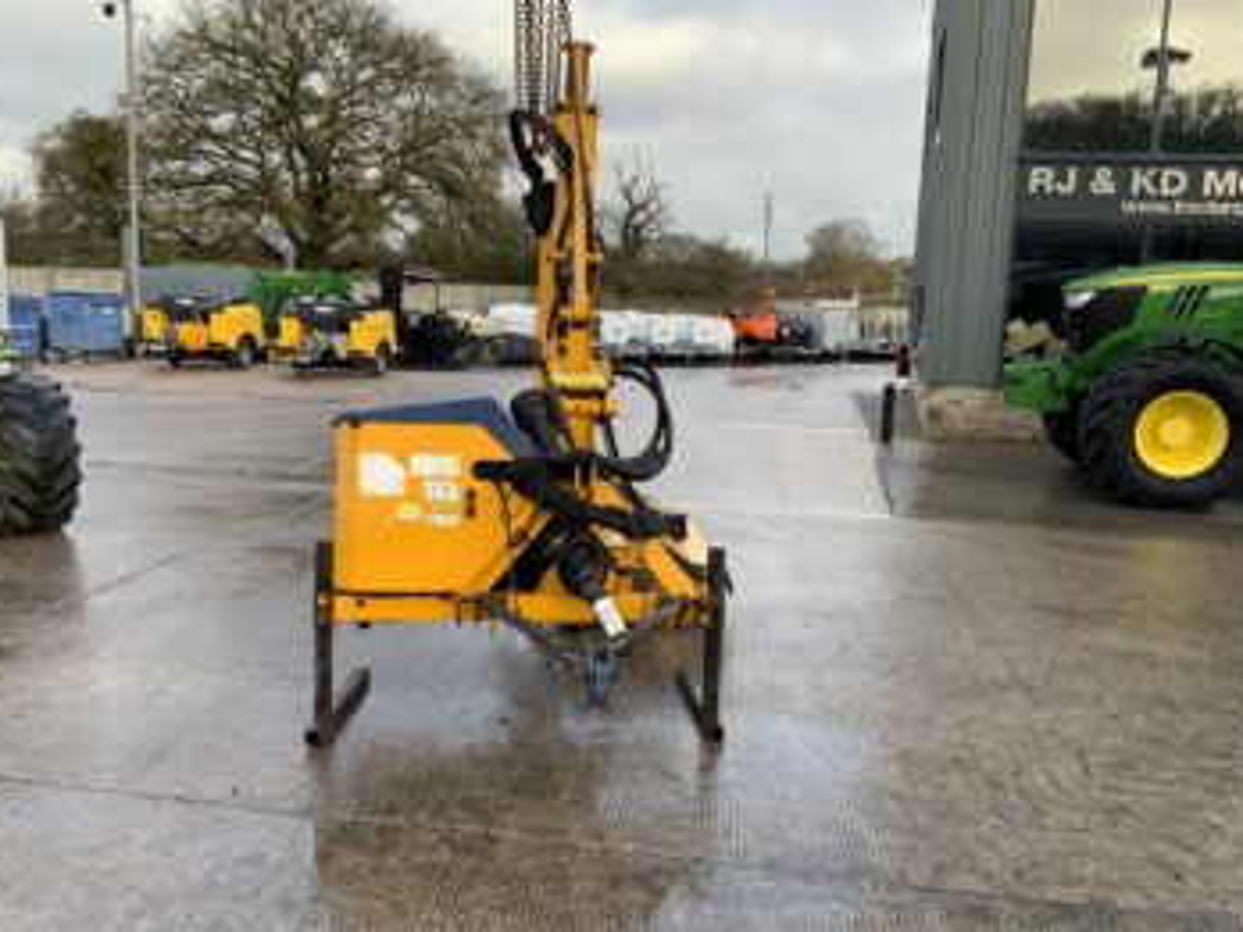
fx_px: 1077
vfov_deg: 46.8
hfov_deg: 60.0
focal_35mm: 30
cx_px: 618
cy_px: 454
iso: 16
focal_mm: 3
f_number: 1.8
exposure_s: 1/342
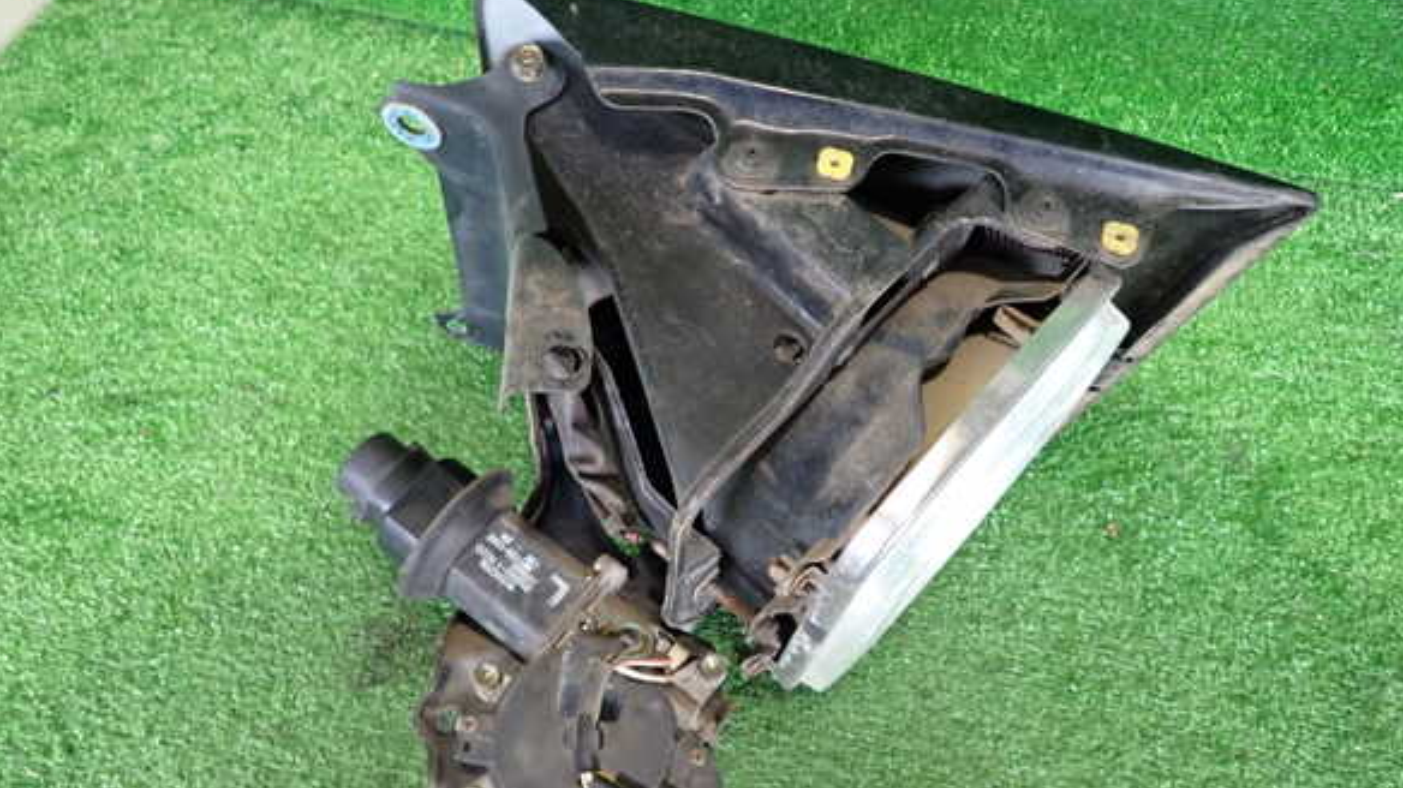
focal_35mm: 28
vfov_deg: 41.2
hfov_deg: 67.9
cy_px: 483
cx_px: 706
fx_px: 1041
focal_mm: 4.5
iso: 400
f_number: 2
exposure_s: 1/30
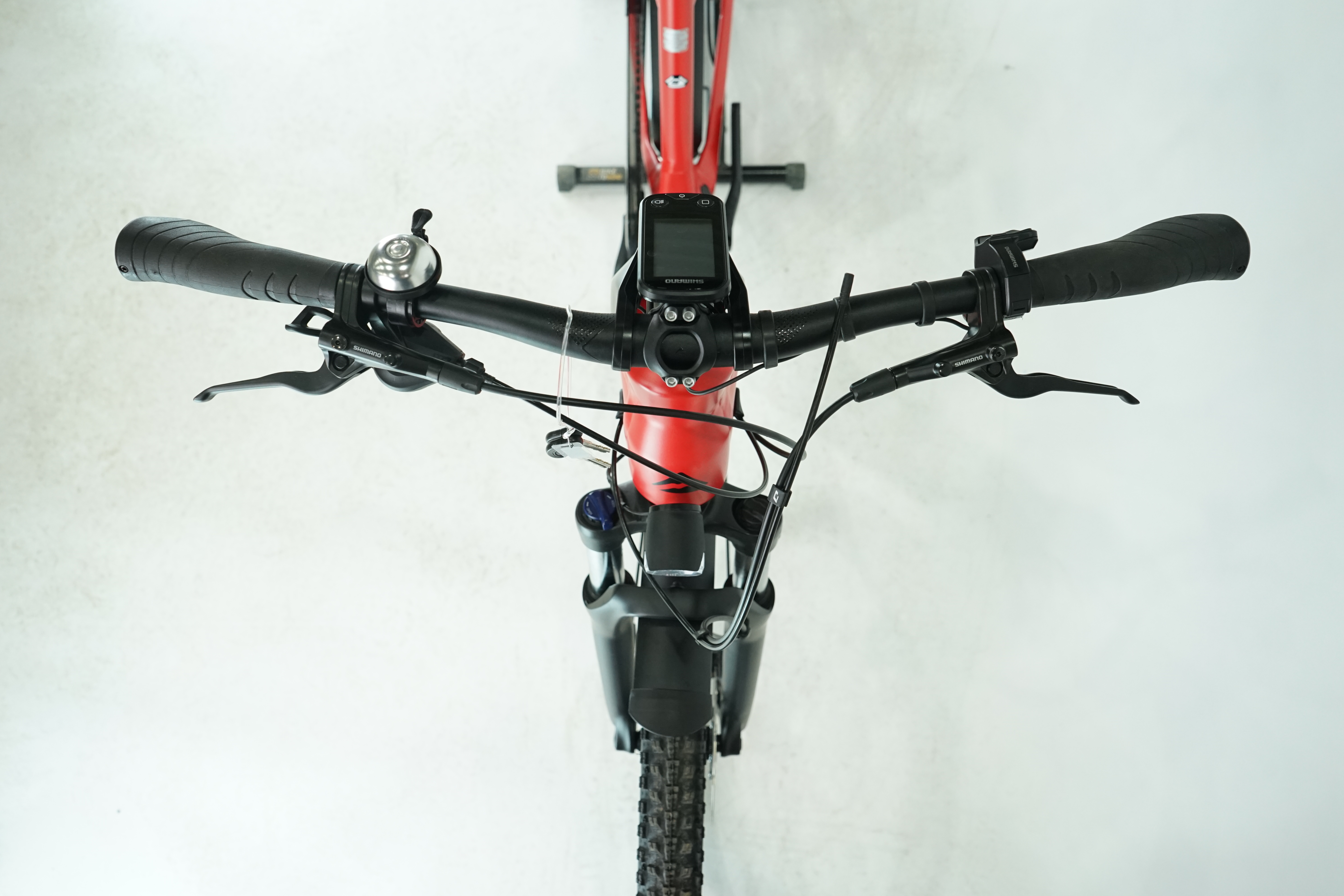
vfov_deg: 43.6
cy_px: 448
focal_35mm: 30
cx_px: 672
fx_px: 1120
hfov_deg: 61.9
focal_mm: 30
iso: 1600
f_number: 5.6
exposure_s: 1/200
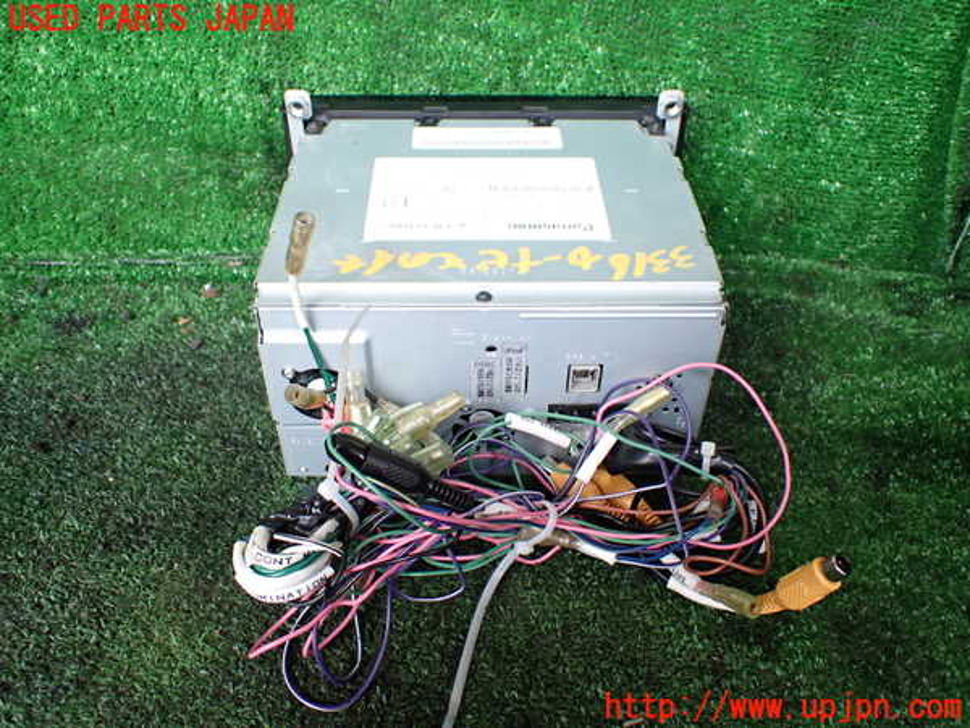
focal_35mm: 30
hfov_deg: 60.0
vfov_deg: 46.8
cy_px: 364
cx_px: 485
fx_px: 841
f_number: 2.3
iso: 320
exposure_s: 1/125
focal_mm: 5.4
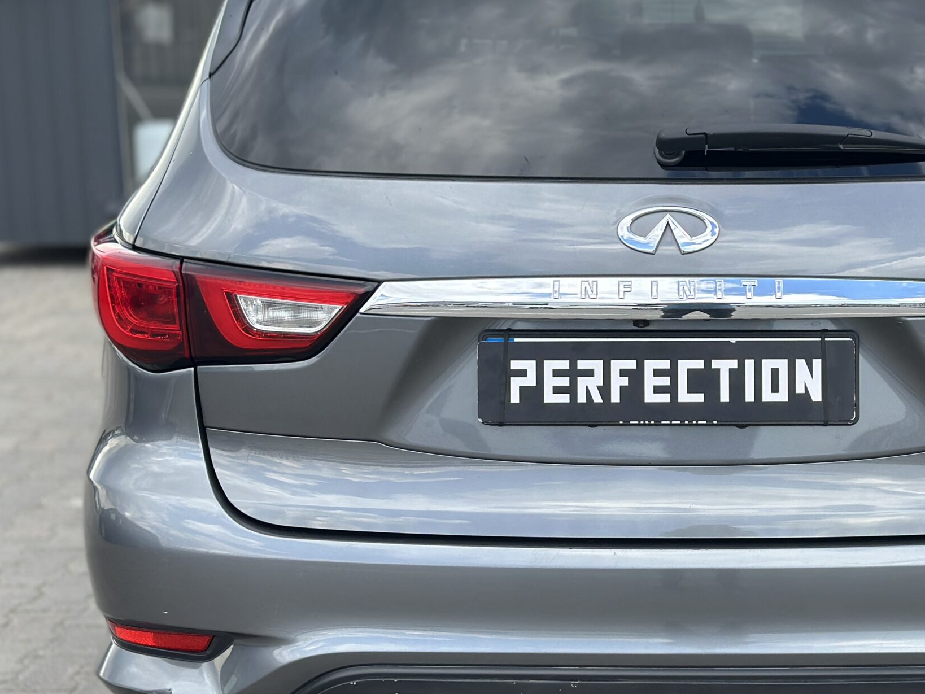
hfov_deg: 25.7
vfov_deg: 19.6
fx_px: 2004
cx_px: 698
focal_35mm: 75
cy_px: 295
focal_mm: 6.86
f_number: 1.78
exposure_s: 1/1199
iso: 80
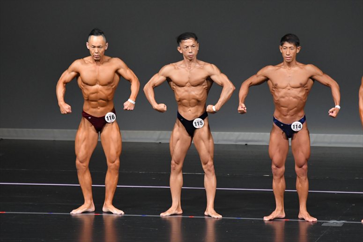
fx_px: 3175
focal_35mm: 315
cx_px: 182
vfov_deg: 4.4
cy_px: 121
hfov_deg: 6.5
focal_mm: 210
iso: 4000
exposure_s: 1/400
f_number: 5.6
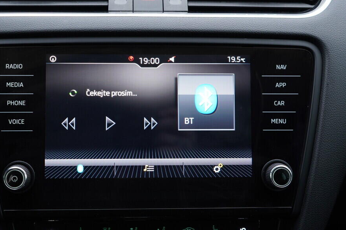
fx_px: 404
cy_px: 107
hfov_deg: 46.3
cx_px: 147
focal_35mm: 42
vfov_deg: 31.9
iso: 160
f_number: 2.8
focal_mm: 24
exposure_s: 1/40
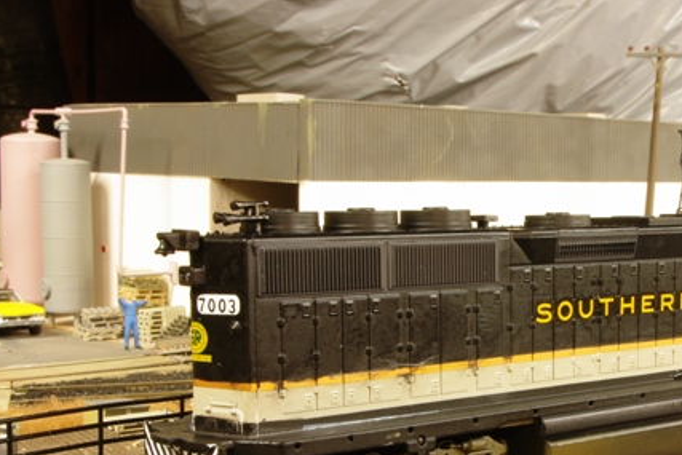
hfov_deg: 31.4
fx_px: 1194
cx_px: 494
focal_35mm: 63
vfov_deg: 21.5
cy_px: 326
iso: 200
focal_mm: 28.13
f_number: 27
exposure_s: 8
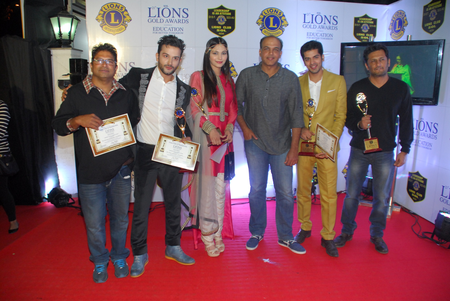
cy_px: 150
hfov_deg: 67.3
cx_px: 225
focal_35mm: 27
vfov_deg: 48.0
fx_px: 338
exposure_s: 1/125
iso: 640
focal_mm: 18
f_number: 3.5
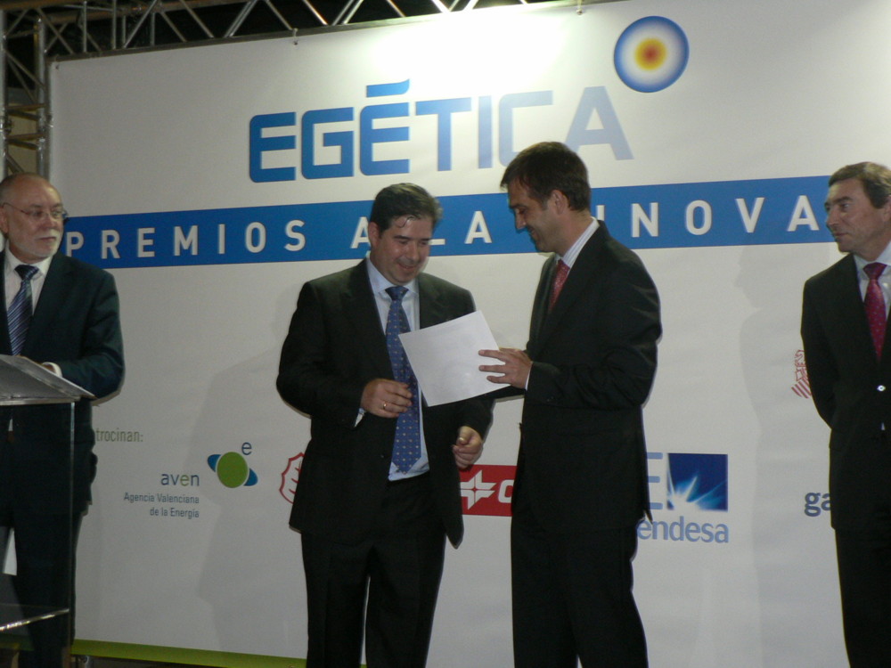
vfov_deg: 26.1
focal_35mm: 56
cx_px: 446
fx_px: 1441
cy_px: 334
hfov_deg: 34.3
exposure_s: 1/60
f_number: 3.2
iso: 200
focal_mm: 9.3
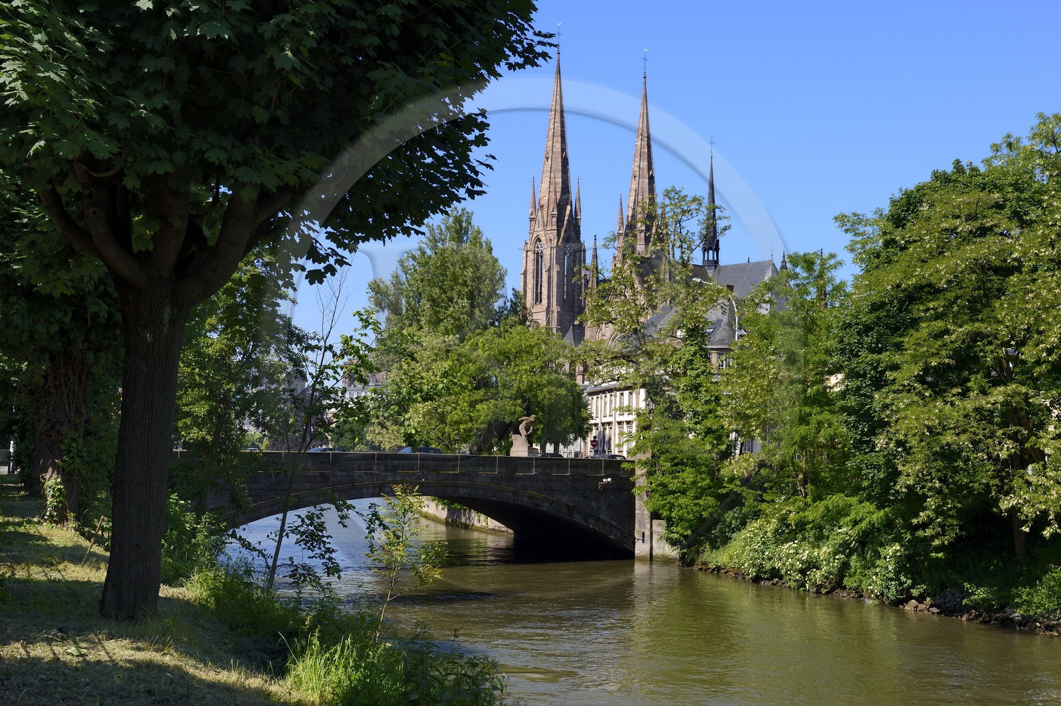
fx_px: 1413
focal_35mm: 48
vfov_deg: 28.0
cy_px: 353
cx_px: 530
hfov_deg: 41.1
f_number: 10
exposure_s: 1/250
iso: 200
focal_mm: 48
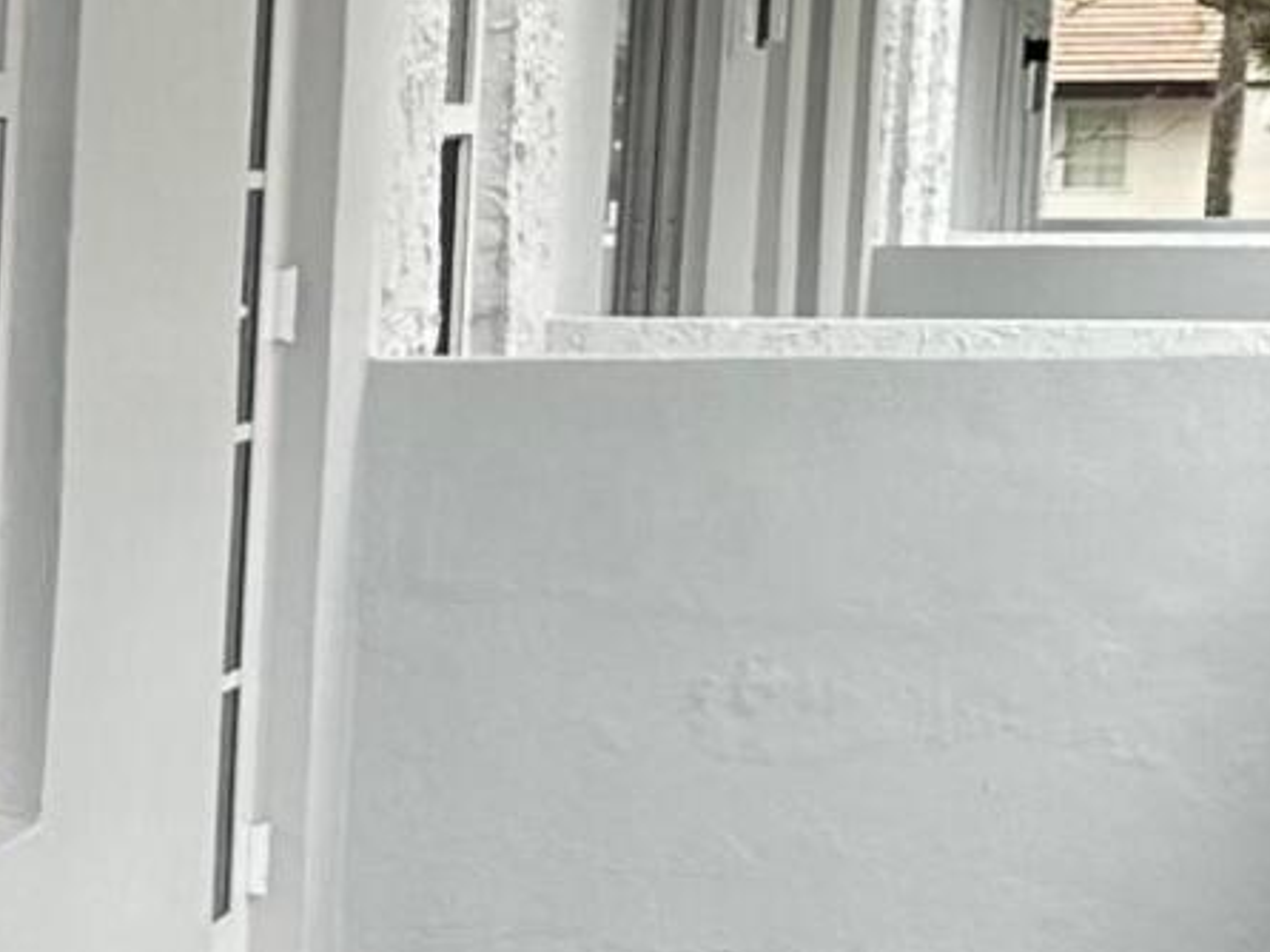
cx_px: -1395
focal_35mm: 155
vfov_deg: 9.4
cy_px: 1154
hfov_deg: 11.3
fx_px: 5684
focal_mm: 6.86
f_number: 1.78
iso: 80
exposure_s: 1/452
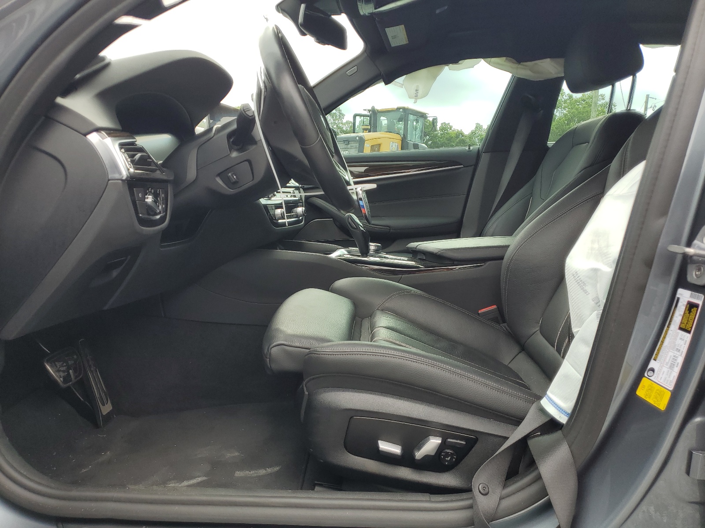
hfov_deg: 67.3
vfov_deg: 53.1
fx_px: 530
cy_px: 264
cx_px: 352
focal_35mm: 26
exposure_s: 1/333
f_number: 1.5
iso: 50
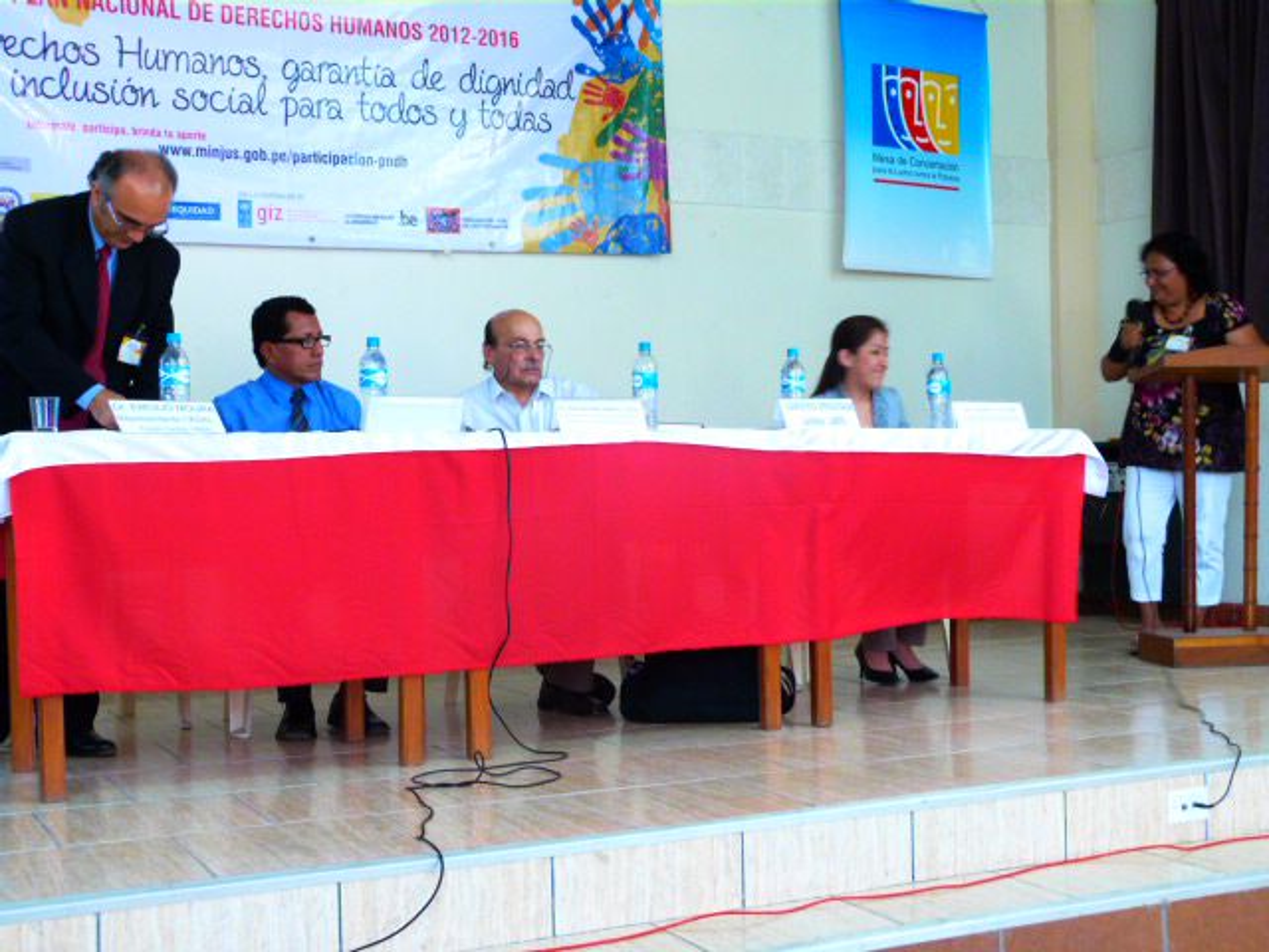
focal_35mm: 46
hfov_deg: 41.2
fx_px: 1686
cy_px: 476
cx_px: 634
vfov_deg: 31.5
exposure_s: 1/10
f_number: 3.2
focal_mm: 8.3
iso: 400
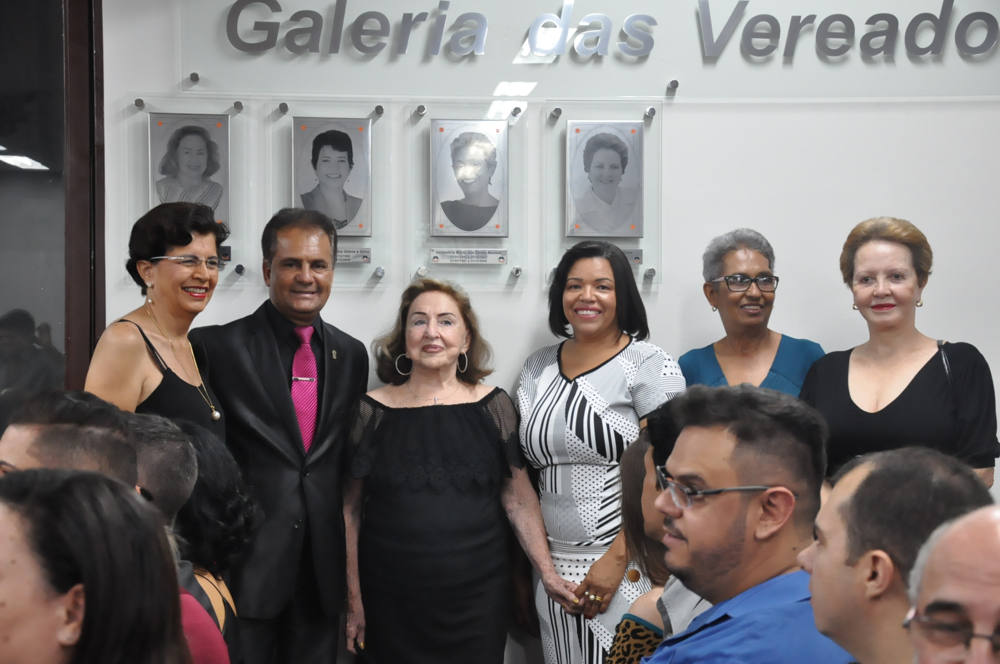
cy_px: 332
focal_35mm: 75
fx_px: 2081
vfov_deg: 18.1
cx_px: 500
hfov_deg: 27.0
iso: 2000
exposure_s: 1/60
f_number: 5
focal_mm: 50
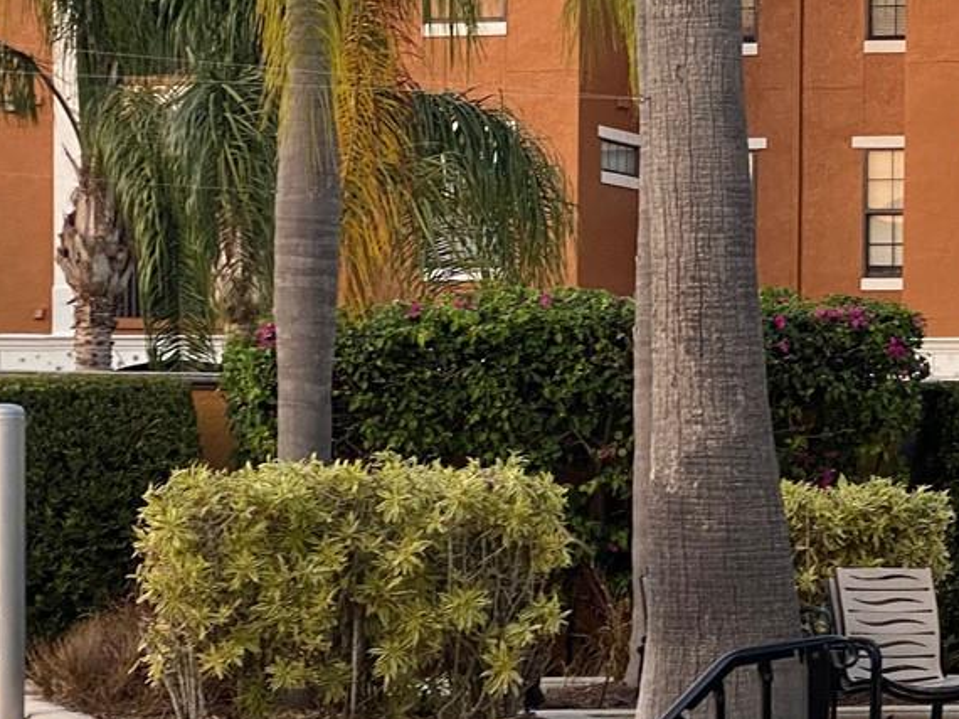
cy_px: 593
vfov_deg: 10.1
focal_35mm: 146
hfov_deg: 13.5
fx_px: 4043
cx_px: 789
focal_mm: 6
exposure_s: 1/121
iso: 40
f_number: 2
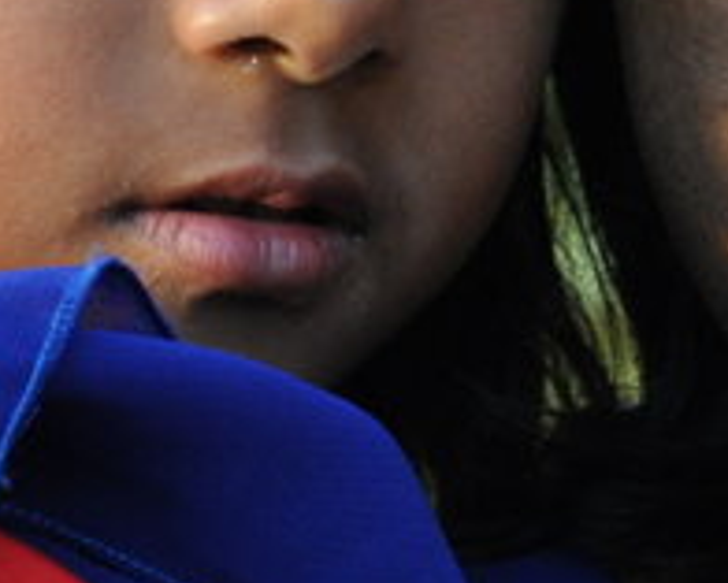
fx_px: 11080
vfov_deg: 3.0
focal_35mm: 514
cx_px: 817
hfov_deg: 3.8
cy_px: -338
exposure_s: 1/160
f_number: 5.6
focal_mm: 70
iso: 800
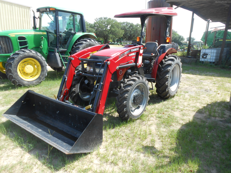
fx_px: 174
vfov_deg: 53.1
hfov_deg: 67.3
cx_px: 116
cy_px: 86
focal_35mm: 26
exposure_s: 1/250
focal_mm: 4.6
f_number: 3.5
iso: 100
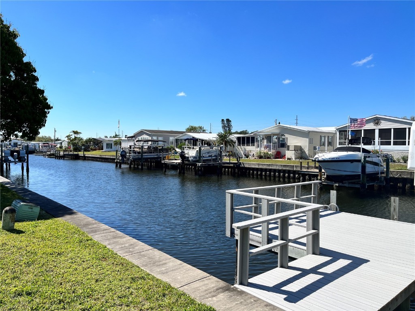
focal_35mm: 26
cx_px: 208
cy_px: 156
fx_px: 312
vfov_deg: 53.1
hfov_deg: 67.3
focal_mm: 5.1
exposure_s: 1/4854
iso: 50
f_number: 1.6
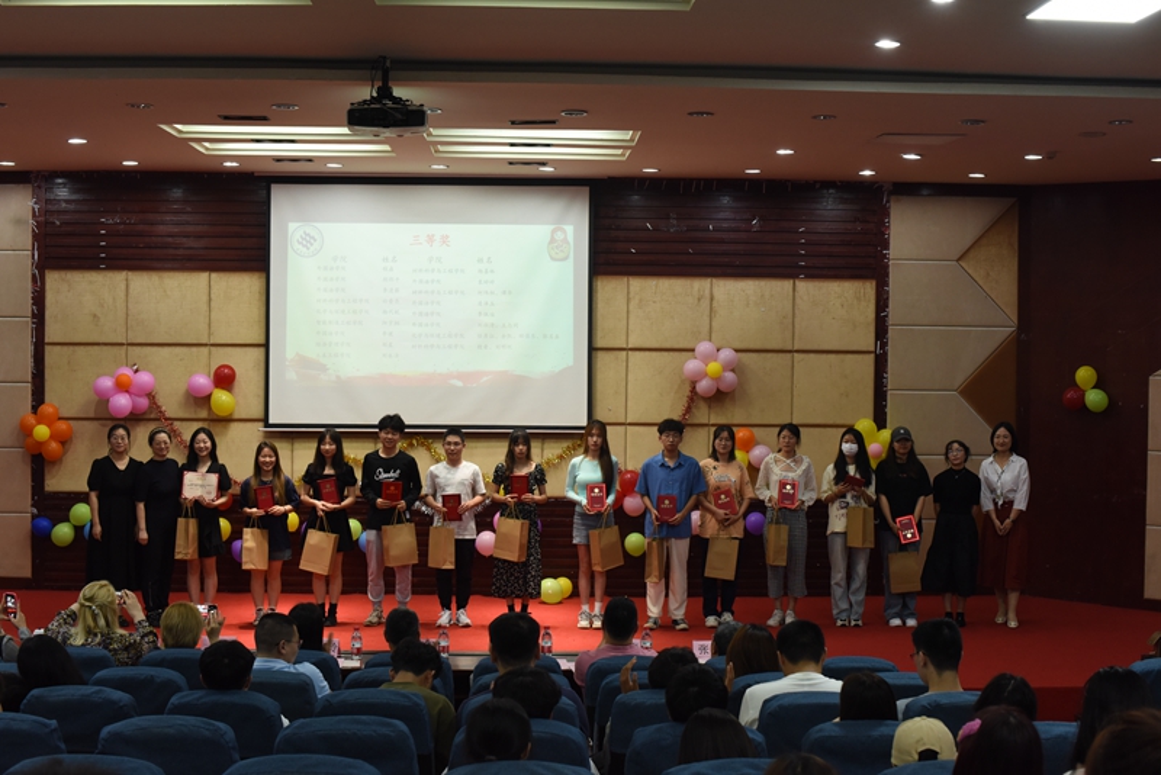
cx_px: 580
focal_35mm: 50
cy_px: 388
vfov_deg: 27.0
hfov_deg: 39.6
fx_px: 1613
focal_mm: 50
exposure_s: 1/40
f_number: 7.1
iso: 1600
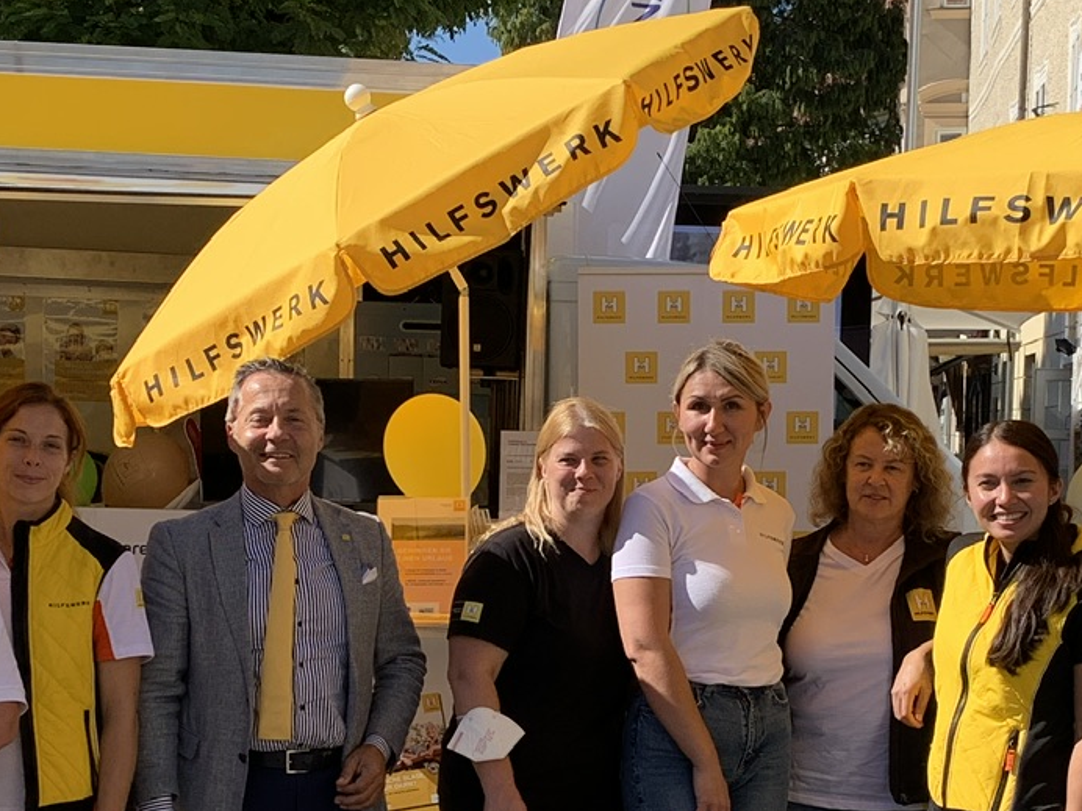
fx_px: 2407
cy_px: 633
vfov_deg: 19.0
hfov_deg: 25.3
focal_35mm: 77
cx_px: 618
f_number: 1.8
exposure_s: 1/1406
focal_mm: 4.25
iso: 25
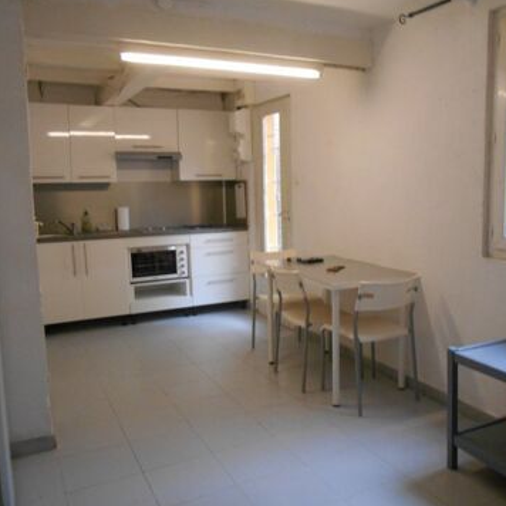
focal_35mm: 31
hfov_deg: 52.0
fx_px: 513
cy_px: 252
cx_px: 313
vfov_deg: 52.5
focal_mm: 4.6
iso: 400
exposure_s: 1/25
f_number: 3.2
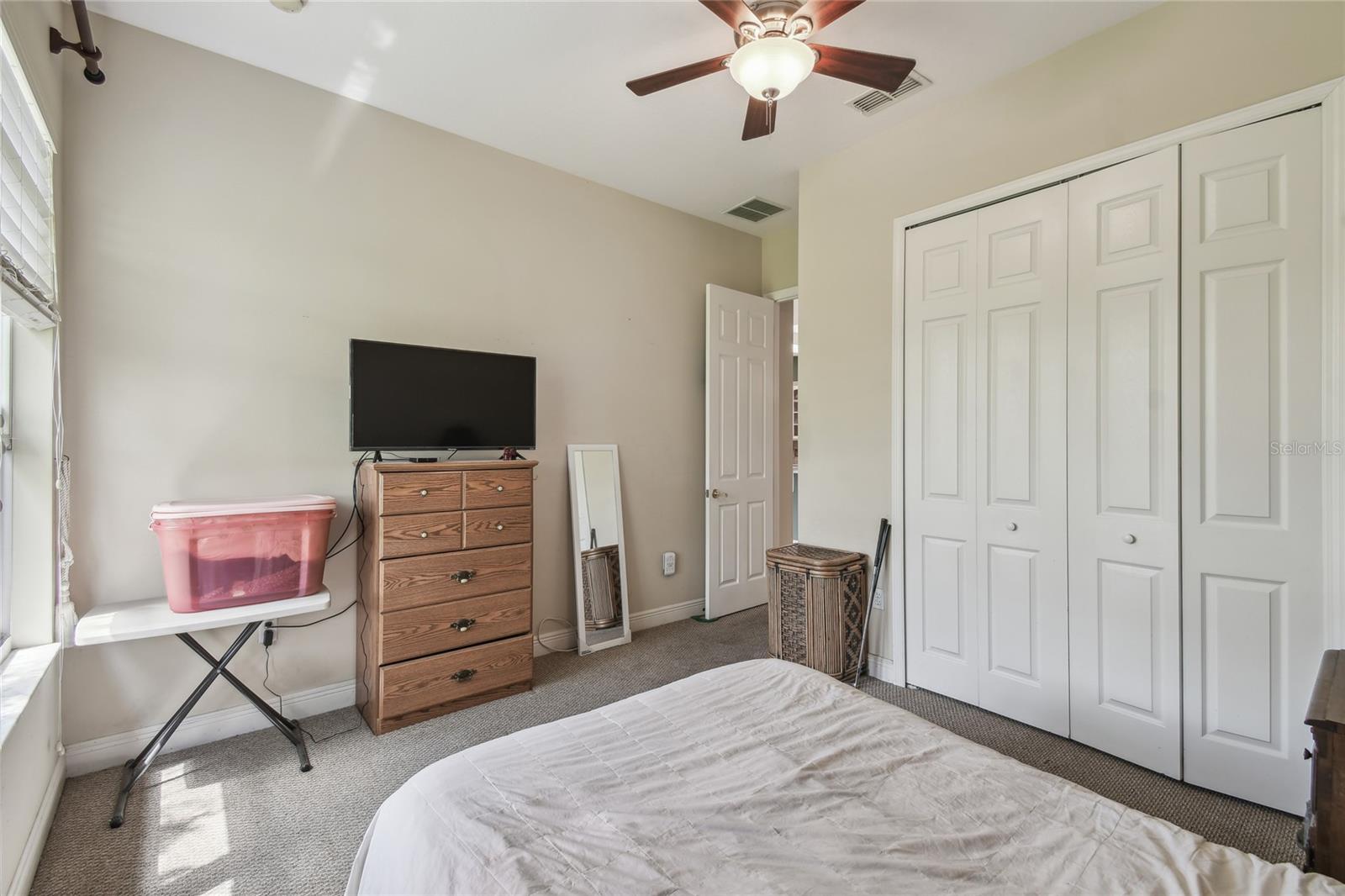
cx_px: 672
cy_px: 448
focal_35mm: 15
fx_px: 560
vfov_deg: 77.3
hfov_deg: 100.4
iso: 100
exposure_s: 1/8
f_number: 7.1
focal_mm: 10
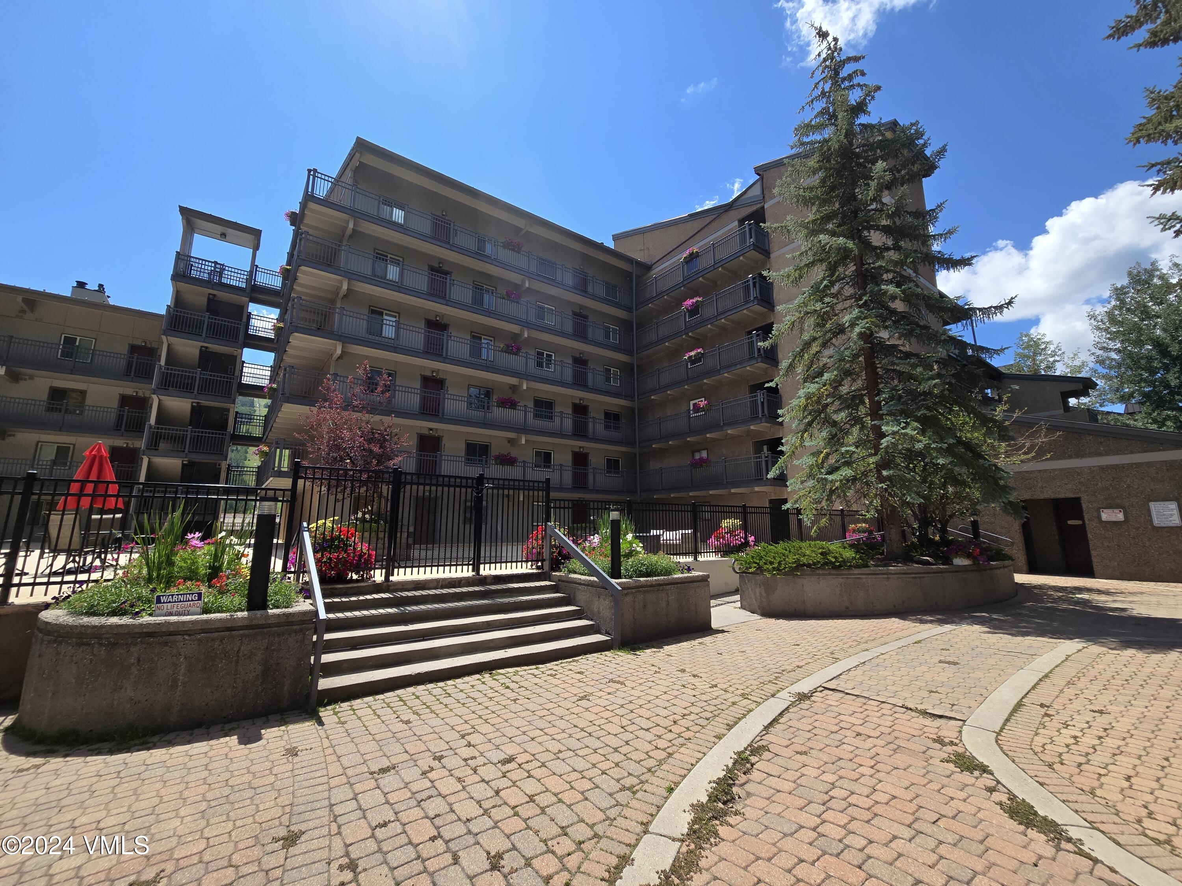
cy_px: 443
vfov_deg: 89.9
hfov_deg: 106.2
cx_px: 591
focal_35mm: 13
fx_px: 444
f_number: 2.2
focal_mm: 2.2
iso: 50
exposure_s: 1/1663
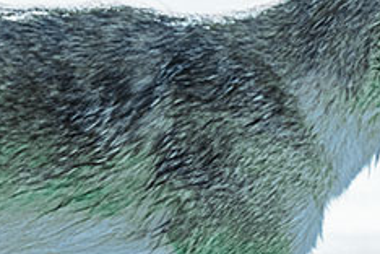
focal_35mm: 2562
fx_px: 27041
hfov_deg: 0.8
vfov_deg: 0.5
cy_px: 61
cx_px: 336
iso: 800
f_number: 13
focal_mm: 1200
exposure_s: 1/1250
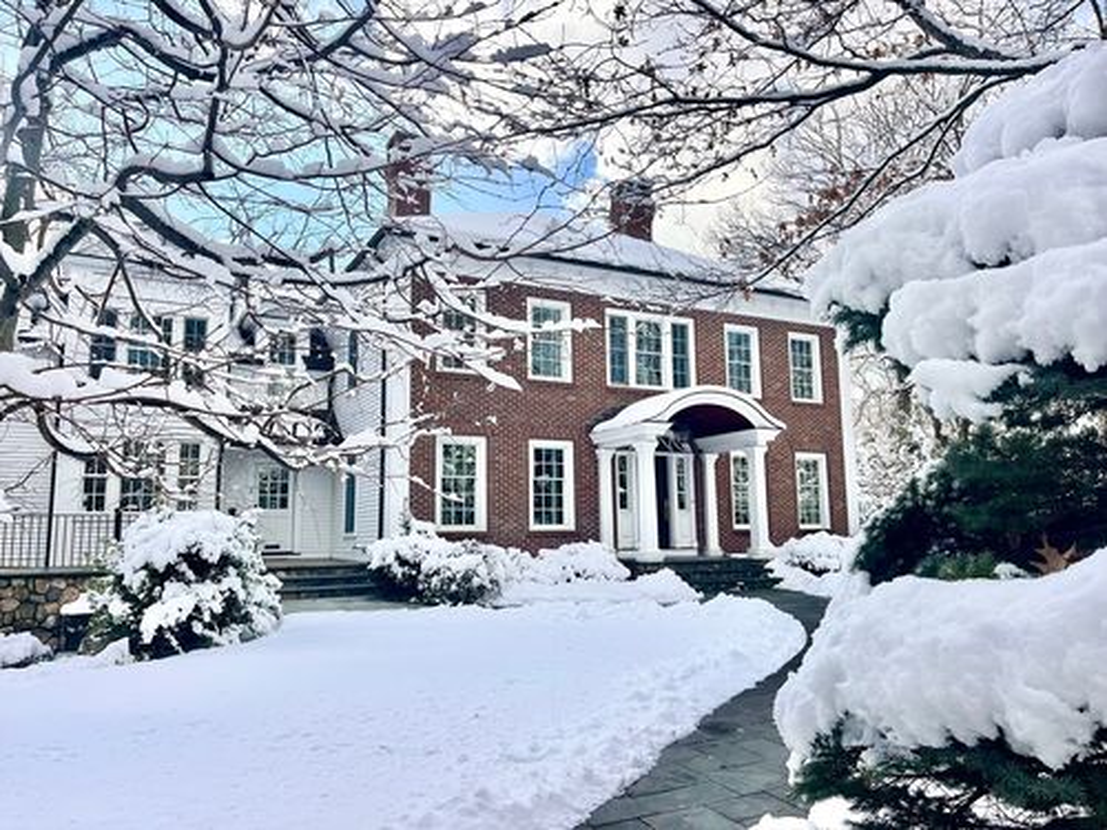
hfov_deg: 67.3
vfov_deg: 53.1
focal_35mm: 26
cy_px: 415
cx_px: 554
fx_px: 831
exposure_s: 1/2825
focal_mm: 5.1
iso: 50
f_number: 1.6
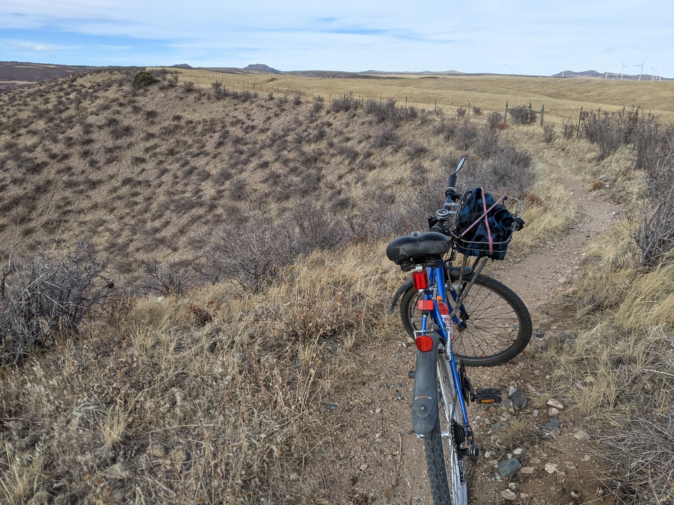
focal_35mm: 27
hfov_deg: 65.3
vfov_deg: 51.4
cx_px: 337
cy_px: 252
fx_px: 526
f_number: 1.8
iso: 78
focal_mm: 4.44
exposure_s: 1/3356
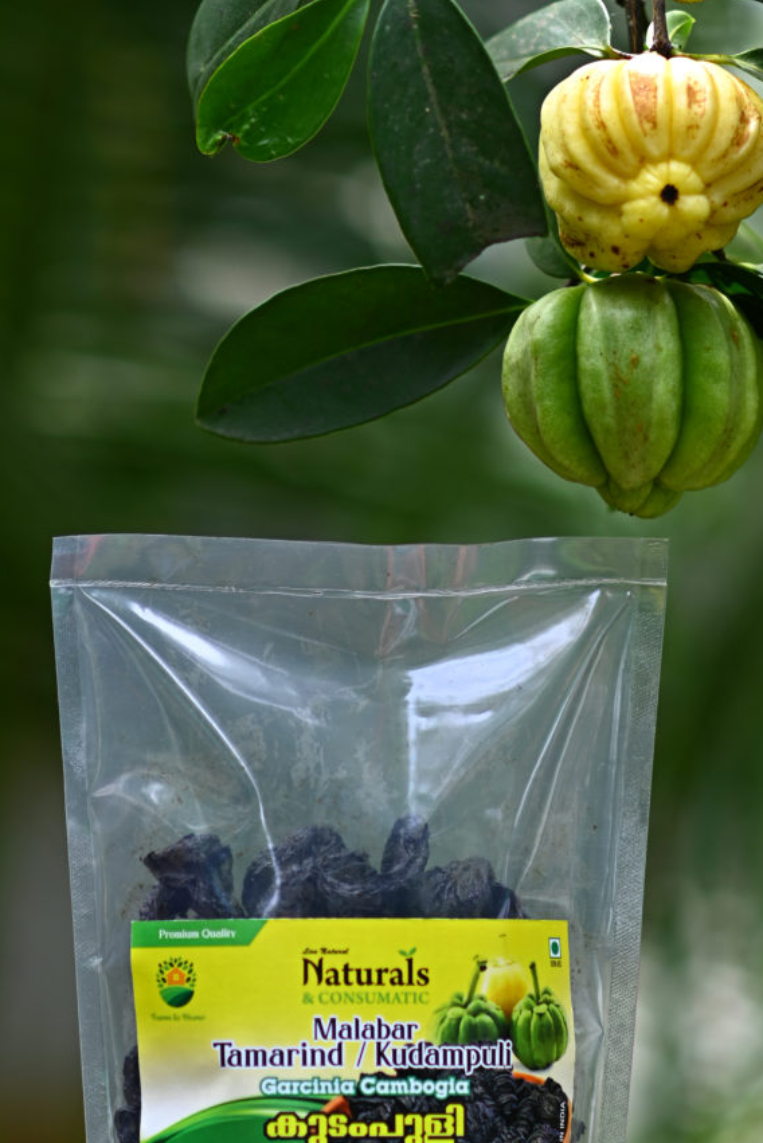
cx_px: 340
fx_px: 3653
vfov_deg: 17.8
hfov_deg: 11.9
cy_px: 706
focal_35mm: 115
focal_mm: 85
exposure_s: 1/400
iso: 64
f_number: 2.2
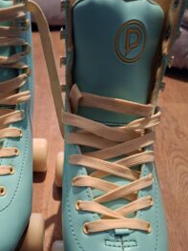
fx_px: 254
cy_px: 165
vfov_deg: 51.8
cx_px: 52
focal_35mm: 35
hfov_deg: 39.8
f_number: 1.8
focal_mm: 5.54
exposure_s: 1/25
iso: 400
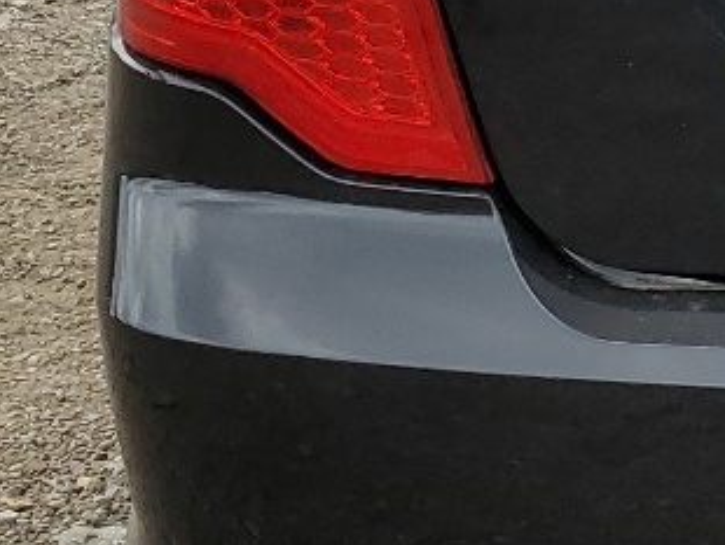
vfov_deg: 11.0
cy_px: 30
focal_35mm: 134
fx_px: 2809
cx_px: 1307
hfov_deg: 13.2
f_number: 1.5
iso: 50
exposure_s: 1/1429
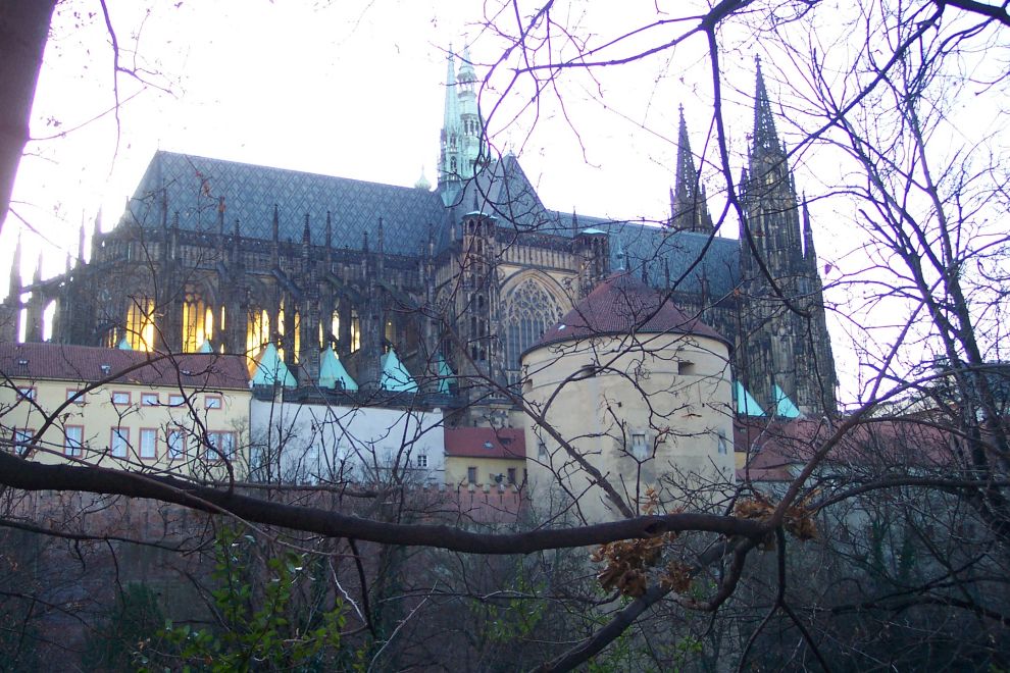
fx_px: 1066
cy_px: 336
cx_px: 505
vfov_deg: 35.1
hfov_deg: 50.7
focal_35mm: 38
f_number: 2.8
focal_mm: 8
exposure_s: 1/250
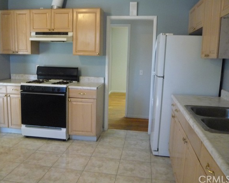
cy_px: 91
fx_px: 217
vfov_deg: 45.8
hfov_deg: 55.6
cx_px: 109
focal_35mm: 32
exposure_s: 1/25
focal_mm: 5.2
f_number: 3.3
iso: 400
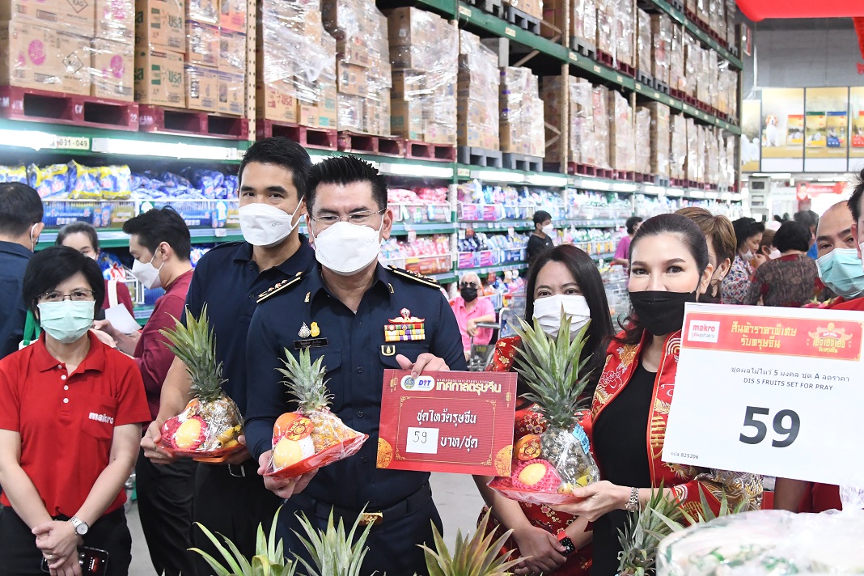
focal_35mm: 48
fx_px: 1152
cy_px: 288
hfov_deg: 41.1
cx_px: 432
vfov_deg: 28.1
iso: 4000
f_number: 4
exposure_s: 1/200
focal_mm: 24
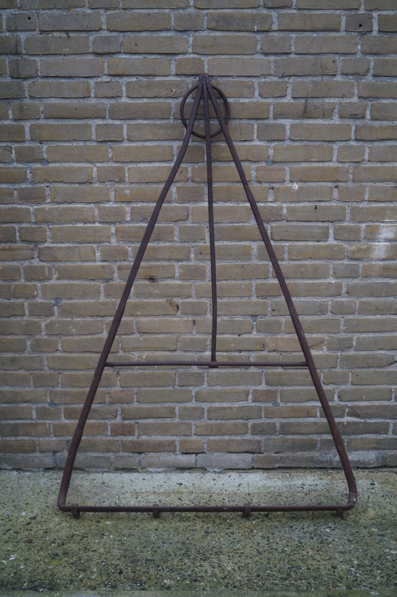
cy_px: 298
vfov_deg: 49.6
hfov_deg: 34.2
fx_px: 646
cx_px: 198
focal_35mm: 39
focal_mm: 26
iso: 100
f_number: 4
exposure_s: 1/80
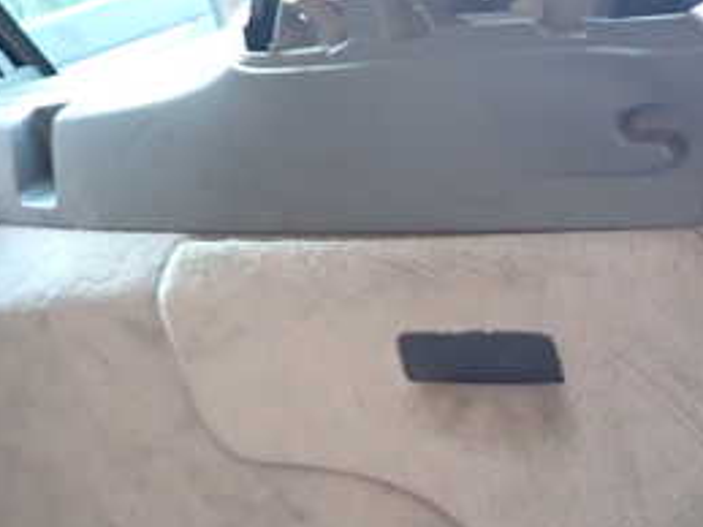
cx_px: 489
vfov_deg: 24.5
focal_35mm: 58
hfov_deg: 32.9
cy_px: 475
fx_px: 1177
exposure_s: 1/13
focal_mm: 4.5
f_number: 2
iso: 800
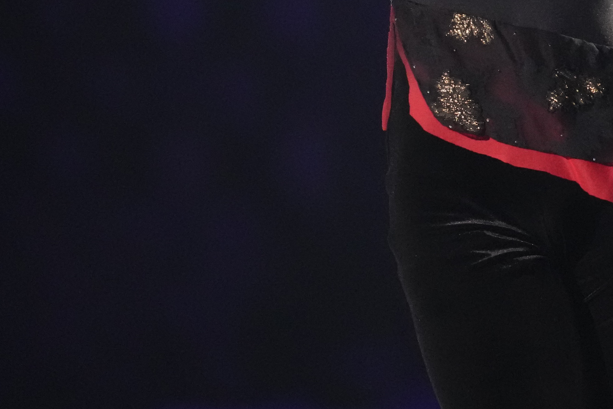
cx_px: 533
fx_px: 22081
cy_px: -123
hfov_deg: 1.6
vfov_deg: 1.1
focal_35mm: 1297
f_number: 2.8
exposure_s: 1/2000
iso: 6400
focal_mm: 400
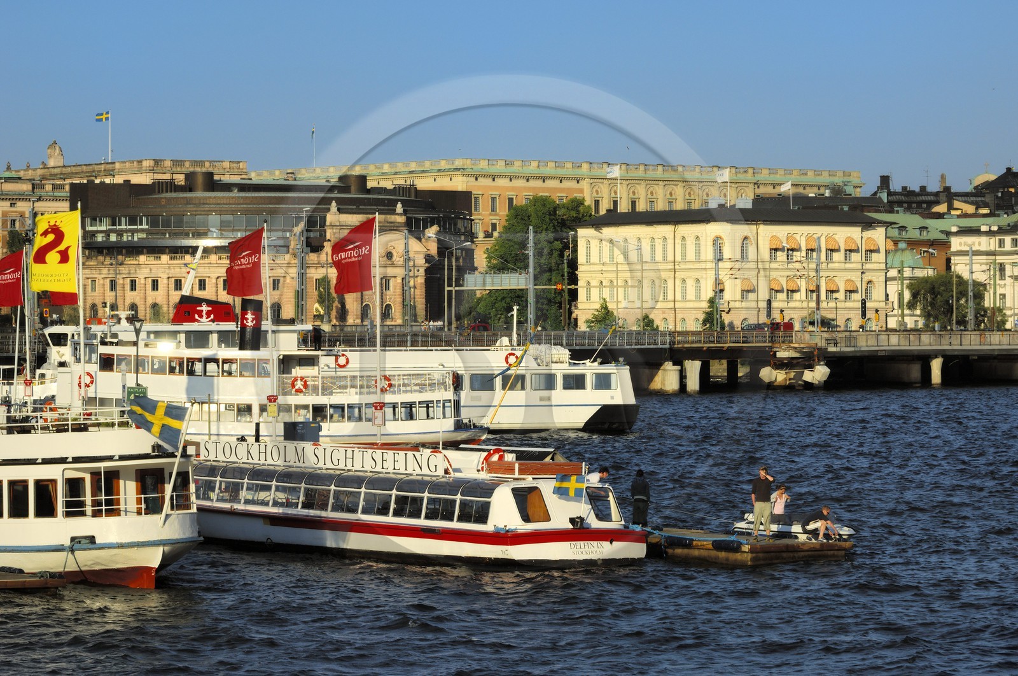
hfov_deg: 15.9
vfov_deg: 10.6
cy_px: 338
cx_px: 509
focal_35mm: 129
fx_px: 3643
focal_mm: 86
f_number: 12
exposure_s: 1/250
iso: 100
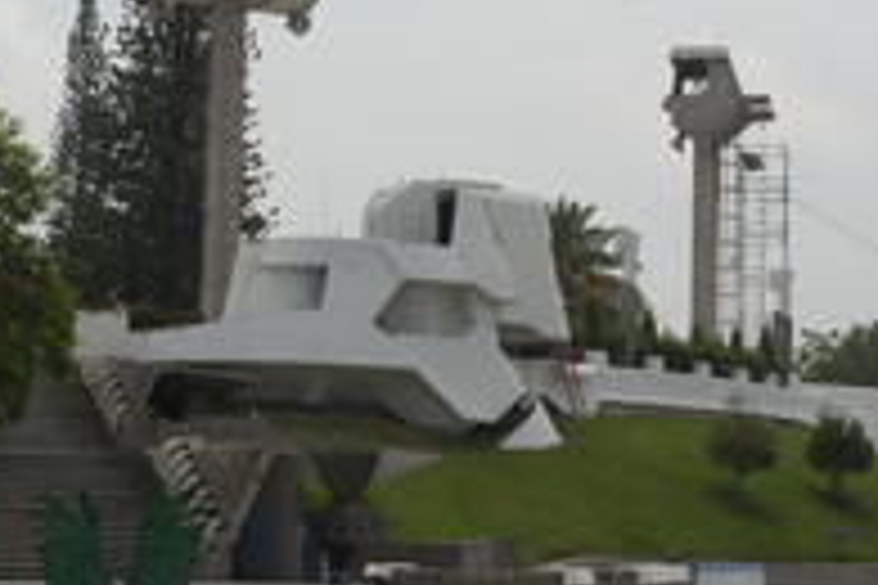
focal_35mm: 100
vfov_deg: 13.7
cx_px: 414
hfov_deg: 20.4
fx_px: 2439
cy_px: 342
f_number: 14
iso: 500
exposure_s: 1/500
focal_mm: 26
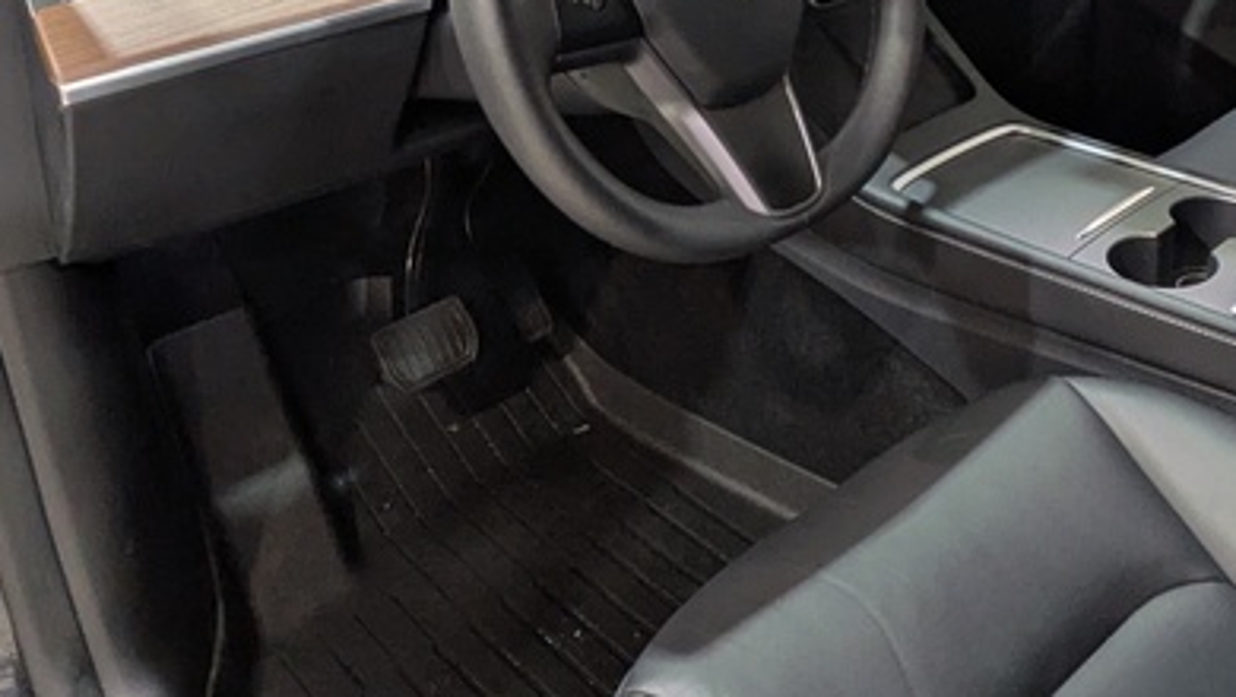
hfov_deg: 50.0
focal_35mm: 40
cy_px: 79
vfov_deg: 28.7
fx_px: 1312
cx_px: 757
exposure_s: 1/25
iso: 74
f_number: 2.2
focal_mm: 1.83
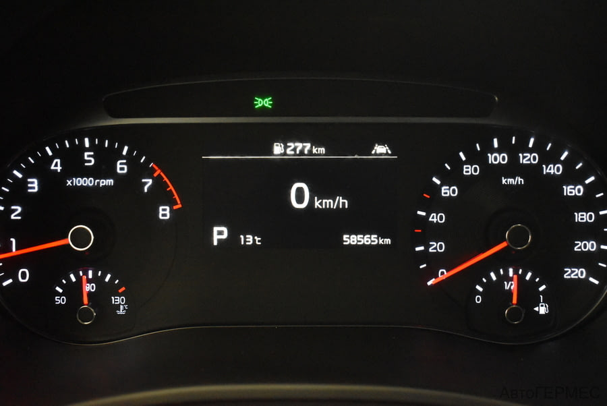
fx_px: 785
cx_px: 304
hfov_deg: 42.3
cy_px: 203
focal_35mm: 46
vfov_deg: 29.0
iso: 6400
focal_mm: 31
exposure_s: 1/40
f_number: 4.2
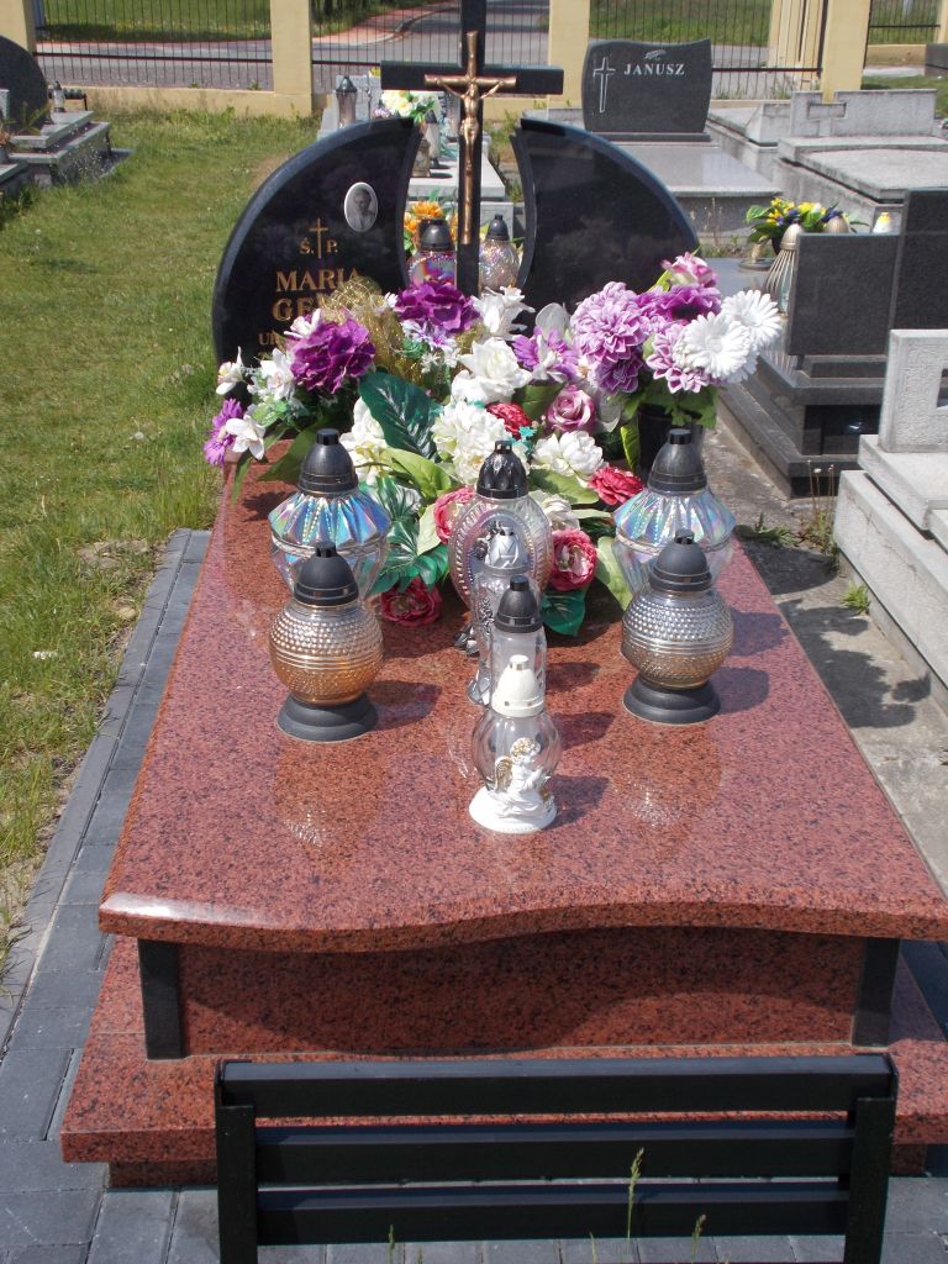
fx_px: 1607
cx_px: 474
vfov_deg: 42.9
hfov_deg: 32.9
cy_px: 632
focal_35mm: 44
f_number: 10.6
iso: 80
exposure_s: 1/100
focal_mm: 7.9
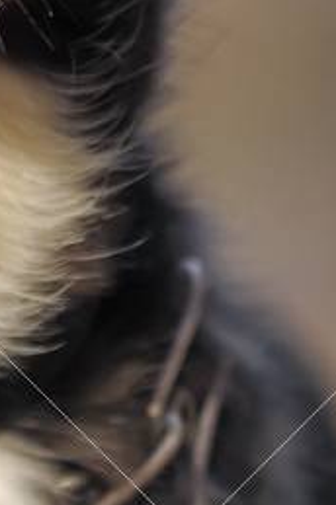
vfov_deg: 2.1
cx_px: -241
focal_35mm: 1004
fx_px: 14093
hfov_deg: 1.4
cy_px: -187
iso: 200
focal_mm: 200
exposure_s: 1/320
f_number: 4.5
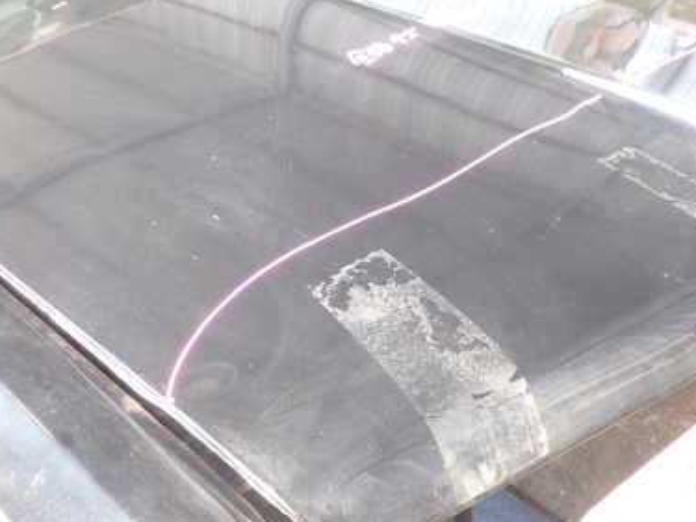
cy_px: 204
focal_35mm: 48
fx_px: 965
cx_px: 241
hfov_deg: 39.3
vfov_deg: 30.2
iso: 160
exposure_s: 1/60
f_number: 2.3
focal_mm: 5.4
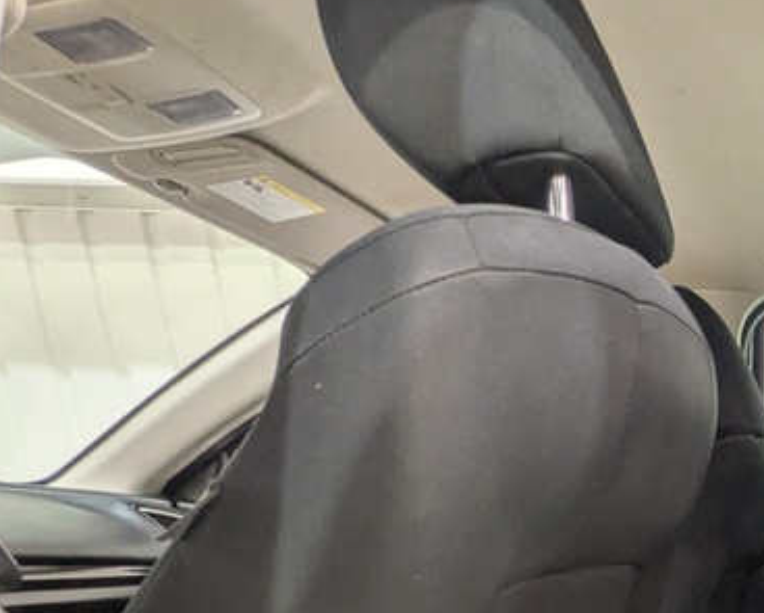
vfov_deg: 32.1
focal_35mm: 38
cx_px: 990
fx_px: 860
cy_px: 748
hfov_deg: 34.3
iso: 98
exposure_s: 1/25
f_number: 2.2
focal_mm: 1.83
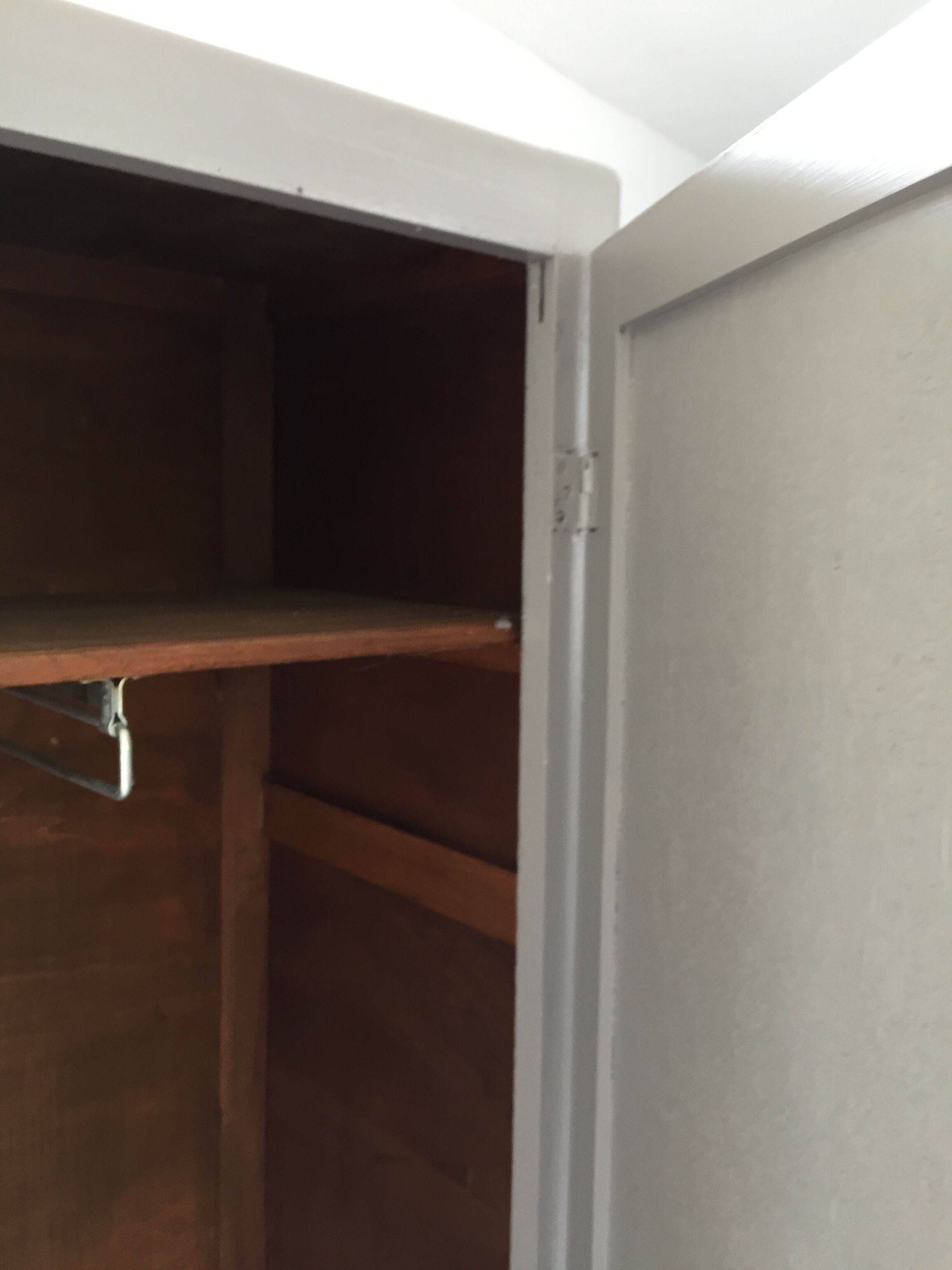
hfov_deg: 48.2
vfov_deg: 61.7
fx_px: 1063
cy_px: 635
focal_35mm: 29
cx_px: 476
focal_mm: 4.15
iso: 100
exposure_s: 1/33
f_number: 2.2
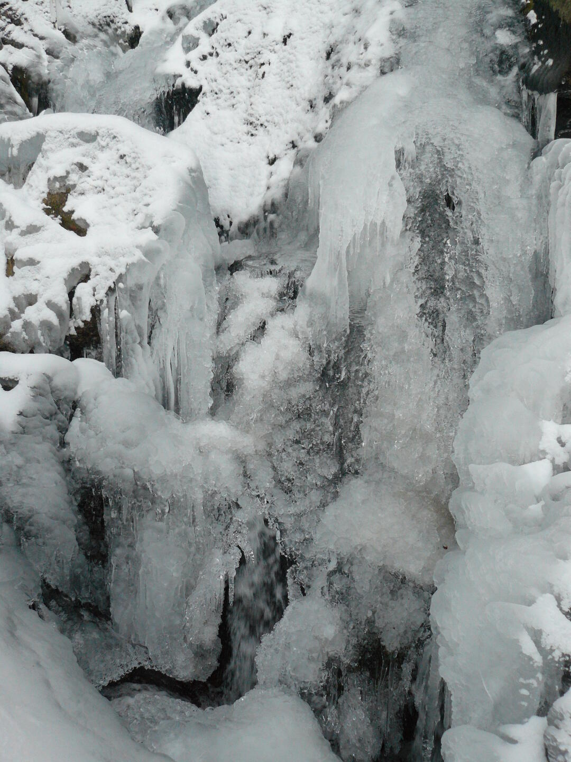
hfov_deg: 39.7
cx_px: 286
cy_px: 381
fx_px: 792
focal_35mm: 36
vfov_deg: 51.4
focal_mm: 6
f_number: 4
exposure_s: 1/100
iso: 200
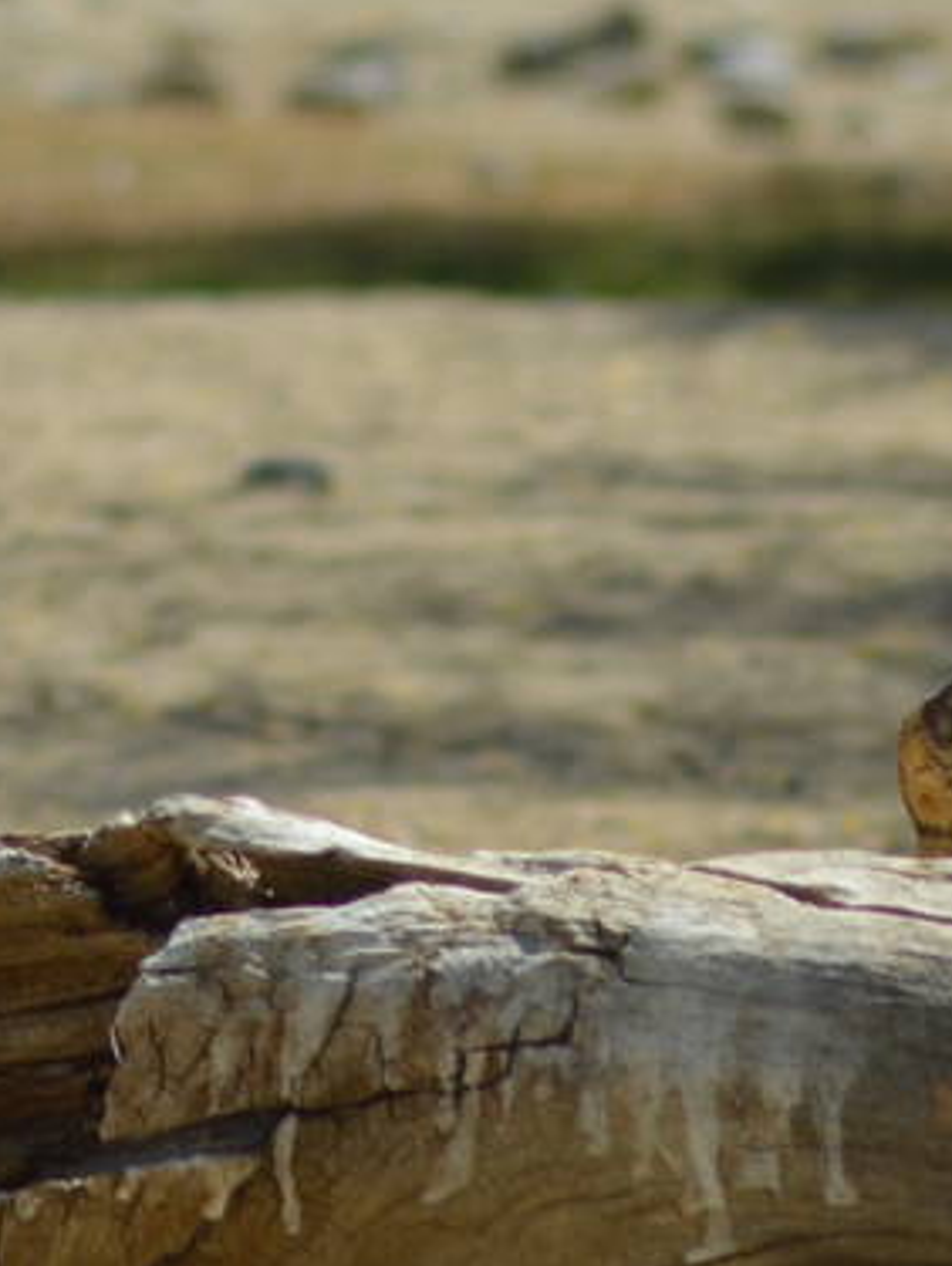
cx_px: -776
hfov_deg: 1.6
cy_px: -118
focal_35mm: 951
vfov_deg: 2.1
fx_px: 34815
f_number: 5.6
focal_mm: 155
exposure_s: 1/2000
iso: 360
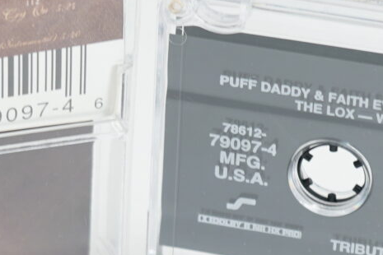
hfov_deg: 8.9
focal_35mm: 231
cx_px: 141
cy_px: 158
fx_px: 2457
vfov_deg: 5.9
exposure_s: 1/50
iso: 160
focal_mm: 42
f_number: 4.5
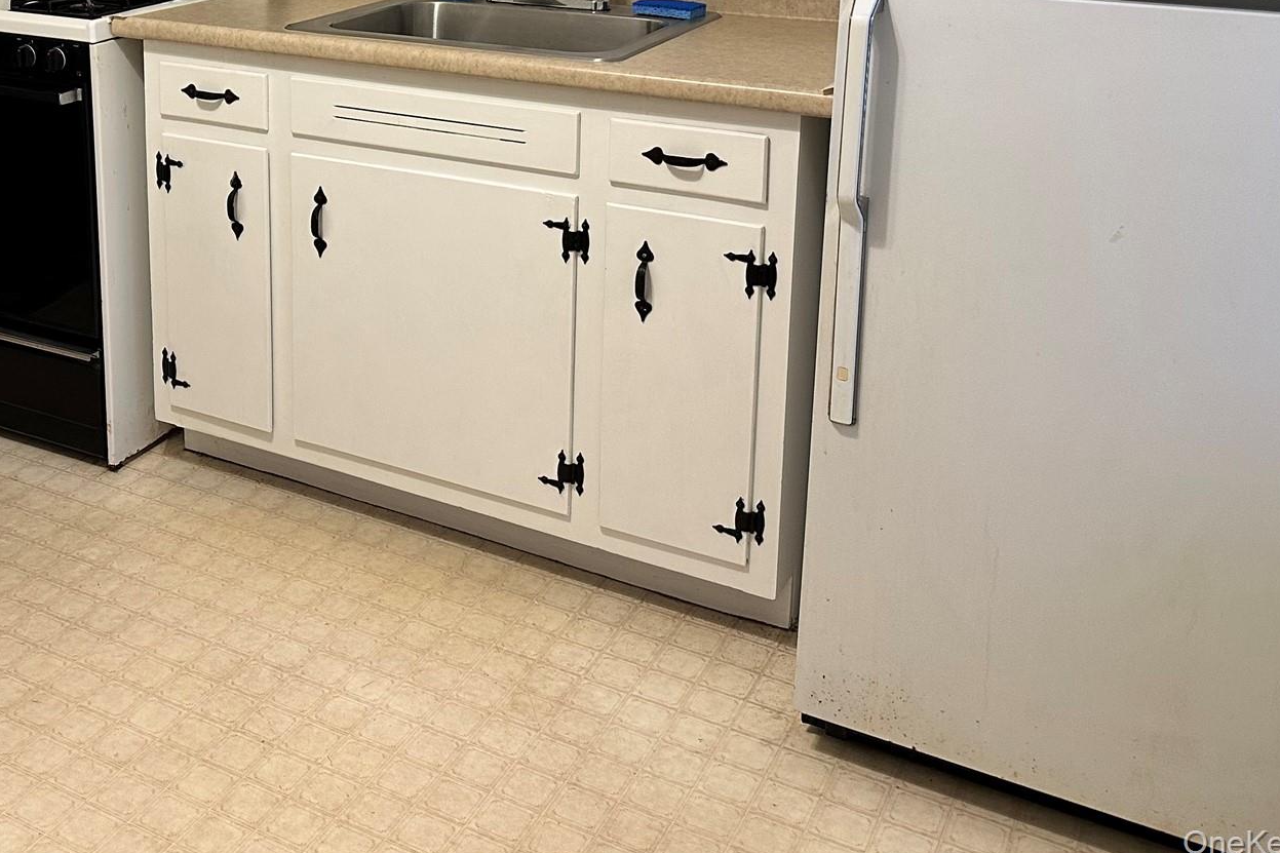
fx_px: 1457
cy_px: 79
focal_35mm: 41
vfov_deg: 31.1
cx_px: 341
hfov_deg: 46.0
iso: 200
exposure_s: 1/60
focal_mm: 6.86
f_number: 1.78
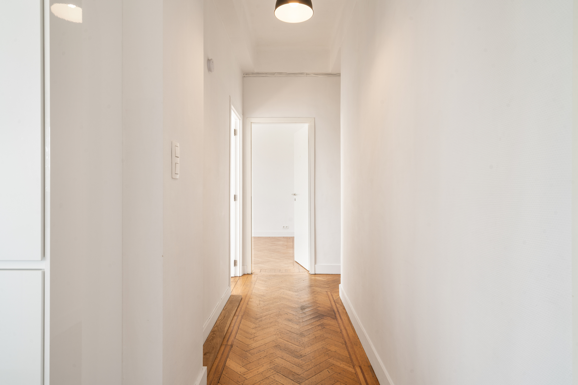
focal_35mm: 21
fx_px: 337
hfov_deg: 81.2
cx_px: 289
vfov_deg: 59.5
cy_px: 192
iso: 250
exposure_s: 1/3
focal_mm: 21
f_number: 11
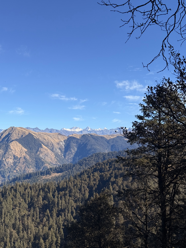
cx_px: 93
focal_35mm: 48
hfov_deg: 30.3
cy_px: 124
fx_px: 344
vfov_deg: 39.7
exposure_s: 1/4587
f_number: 1.78
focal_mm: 6.76
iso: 64
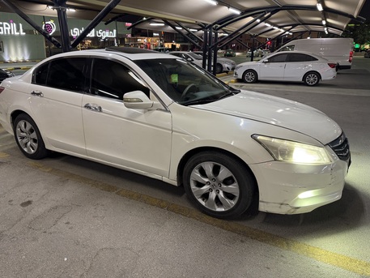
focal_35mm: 24
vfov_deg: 56.8
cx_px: 185
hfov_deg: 71.6
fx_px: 257
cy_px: 139
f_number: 1.78
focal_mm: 6.76
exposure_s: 1/60
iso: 320
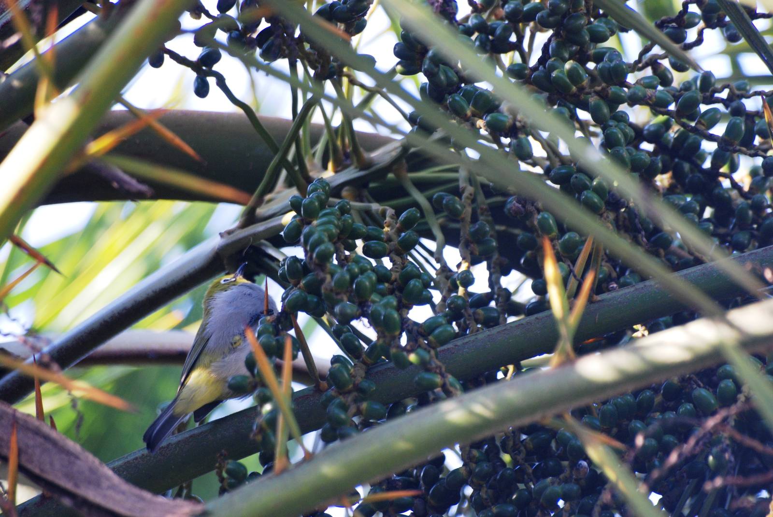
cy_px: 258
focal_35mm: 450
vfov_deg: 3.1
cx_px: 386
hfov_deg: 4.6
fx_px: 9674
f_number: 5.6
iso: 400
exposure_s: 1/50
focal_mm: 300
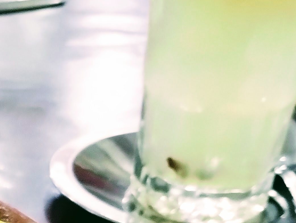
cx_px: -148
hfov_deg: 16.3
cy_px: 334
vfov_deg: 12.8
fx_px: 942
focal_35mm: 110
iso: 1959
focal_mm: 4.27
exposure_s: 1/20
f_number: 1.8
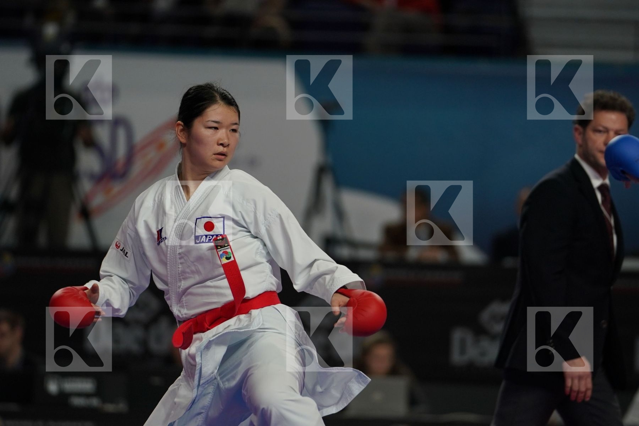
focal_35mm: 300
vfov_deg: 4.6
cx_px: 320
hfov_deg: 6.9
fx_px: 5325
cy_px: 213
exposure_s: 1/1000
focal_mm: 200
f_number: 2.8
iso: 800
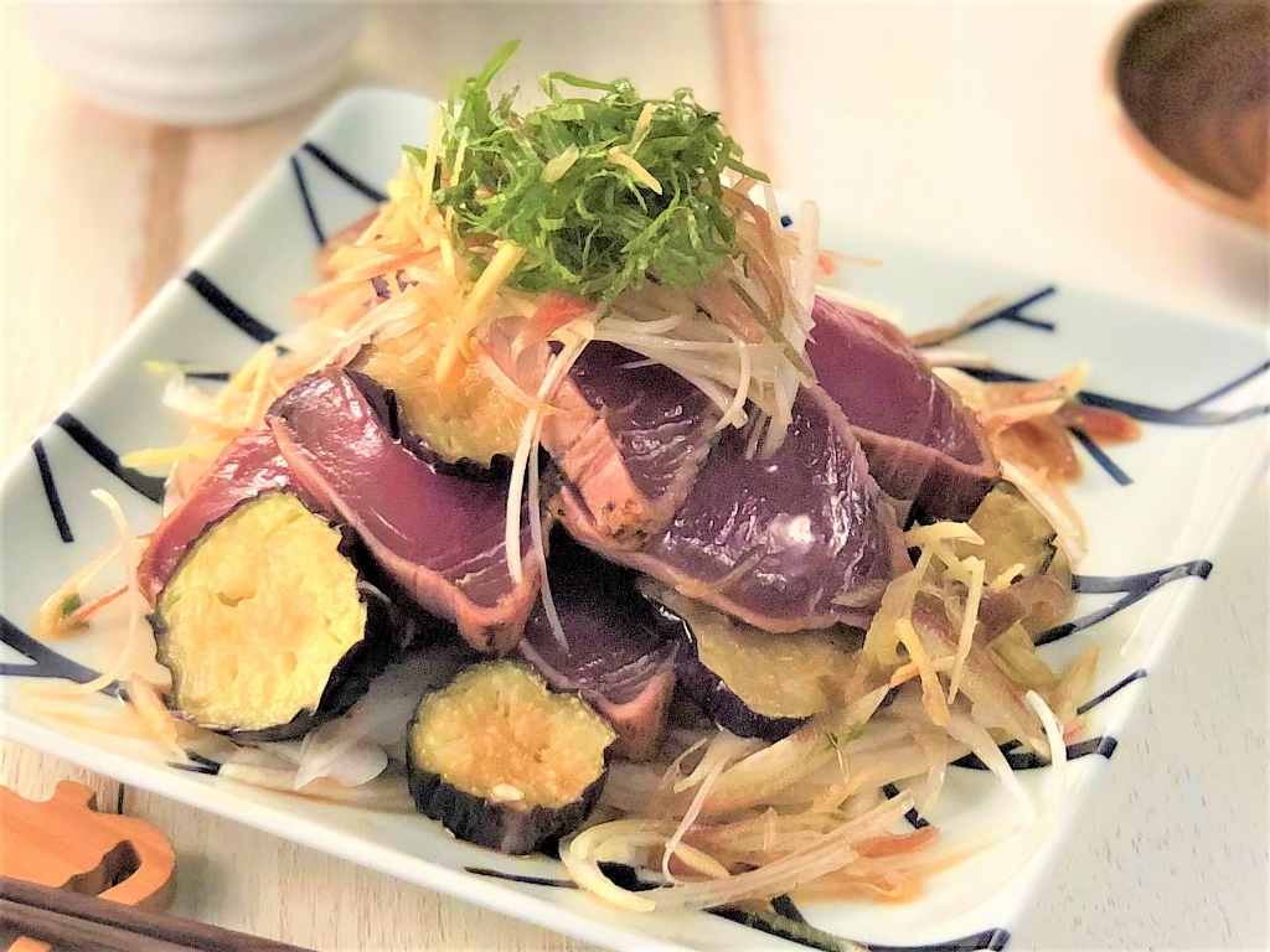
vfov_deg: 28.0
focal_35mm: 52
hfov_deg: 36.8
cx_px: 635
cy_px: 476
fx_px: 1908
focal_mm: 6
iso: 100
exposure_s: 1/50
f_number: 2.4
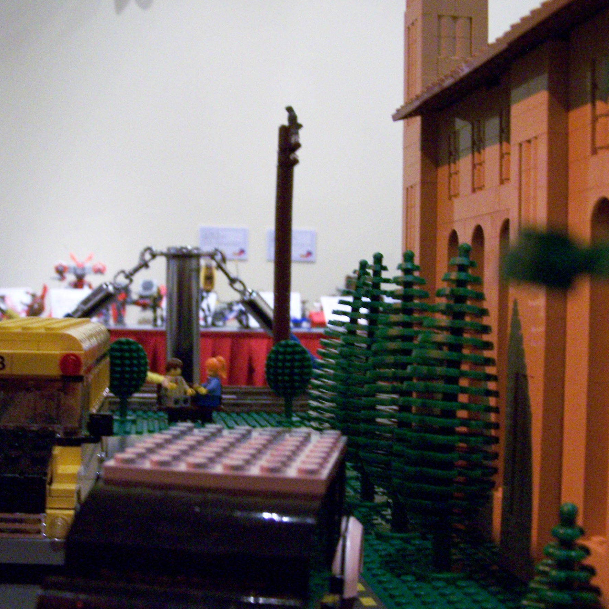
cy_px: 316
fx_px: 975
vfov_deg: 34.7
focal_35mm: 49
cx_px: 250
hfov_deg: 34.6
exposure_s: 1/25
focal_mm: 6.3
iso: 400
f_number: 2.8
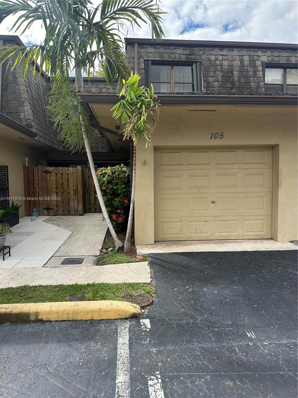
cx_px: 149
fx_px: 275
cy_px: 199
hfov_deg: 56.8
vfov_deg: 71.6
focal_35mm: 24
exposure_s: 1/1916
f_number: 1.78
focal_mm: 6.86
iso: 80
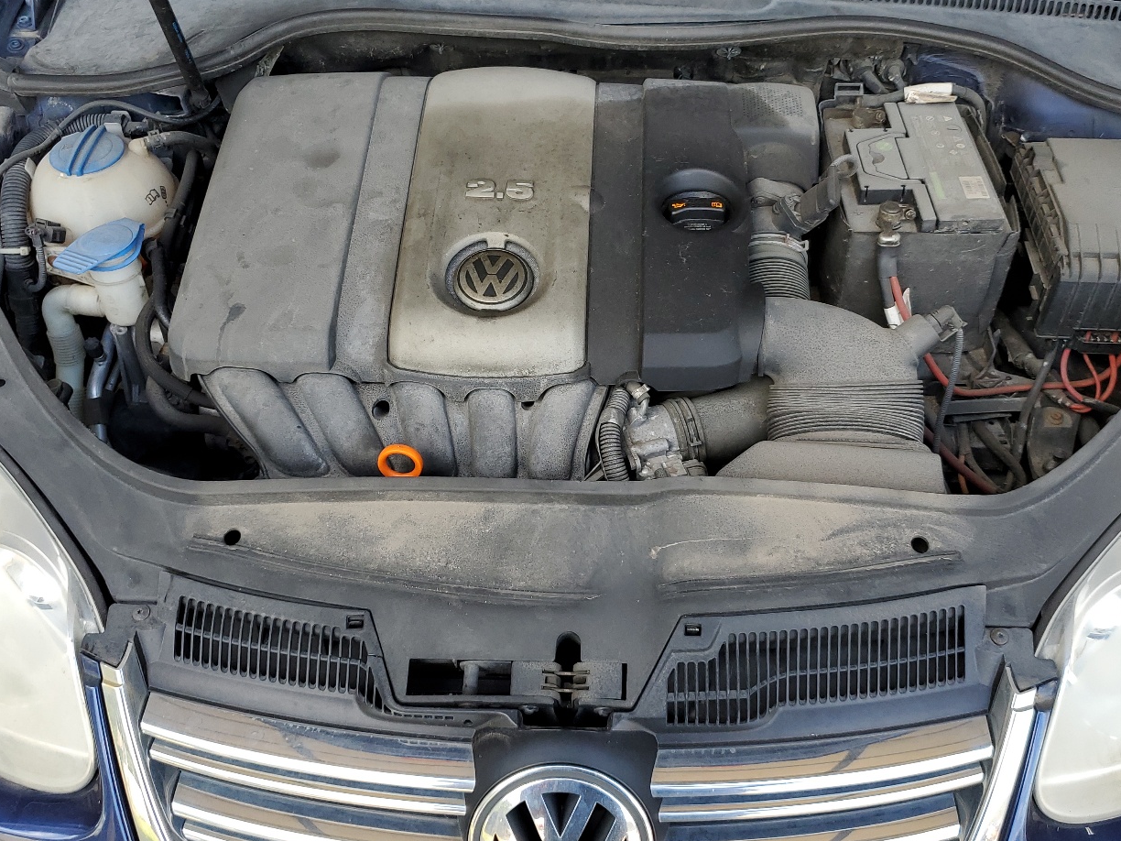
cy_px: 401
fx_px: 1101
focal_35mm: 34
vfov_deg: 41.8
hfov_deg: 53.8
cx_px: 626
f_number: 1.5
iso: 50
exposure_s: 1/250
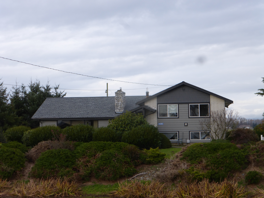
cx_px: 132
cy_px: 99
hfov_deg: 26.0
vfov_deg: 19.6
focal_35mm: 75
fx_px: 572
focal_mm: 13.3
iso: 100
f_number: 5
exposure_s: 1/200
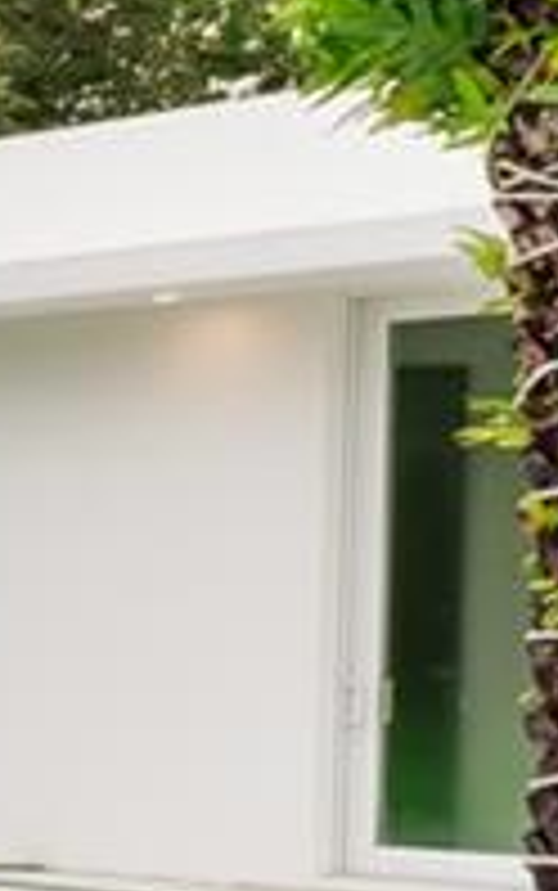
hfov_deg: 5.3
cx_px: -2727
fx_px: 2794
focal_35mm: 115
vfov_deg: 17.9
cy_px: 752
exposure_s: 1/25
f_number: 9
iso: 200
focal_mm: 14
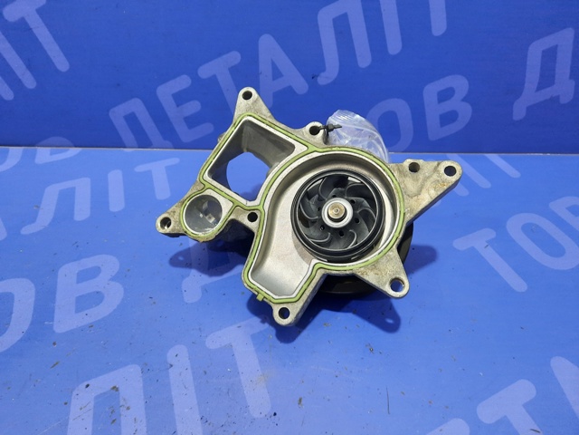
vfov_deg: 54.9
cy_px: 218
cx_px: 290
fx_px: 418
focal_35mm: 25
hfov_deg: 69.4
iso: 400
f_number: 2
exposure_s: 1/33
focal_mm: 4.6
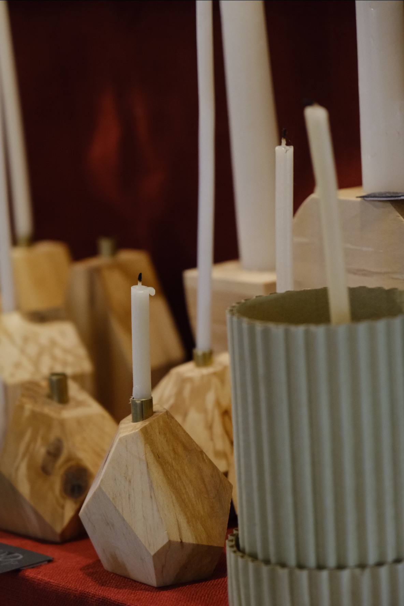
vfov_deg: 17.1
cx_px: 202
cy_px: 303
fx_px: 2020
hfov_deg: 11.4
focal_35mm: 120
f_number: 4
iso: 2000
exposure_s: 1/30
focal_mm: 80
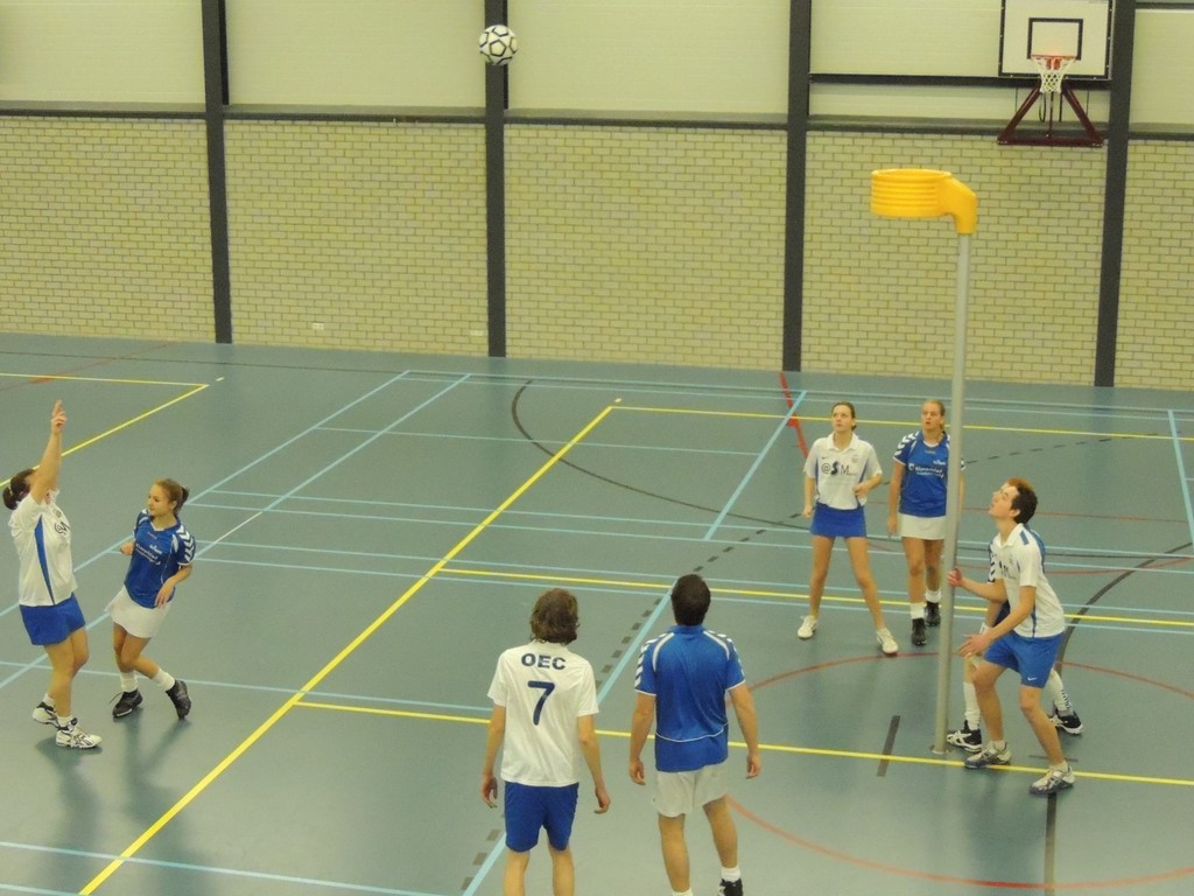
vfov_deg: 26.6
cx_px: 597
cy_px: 448
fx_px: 1897
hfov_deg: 34.9
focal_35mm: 55
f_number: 3.7
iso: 3200
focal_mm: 9.8
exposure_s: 1/250
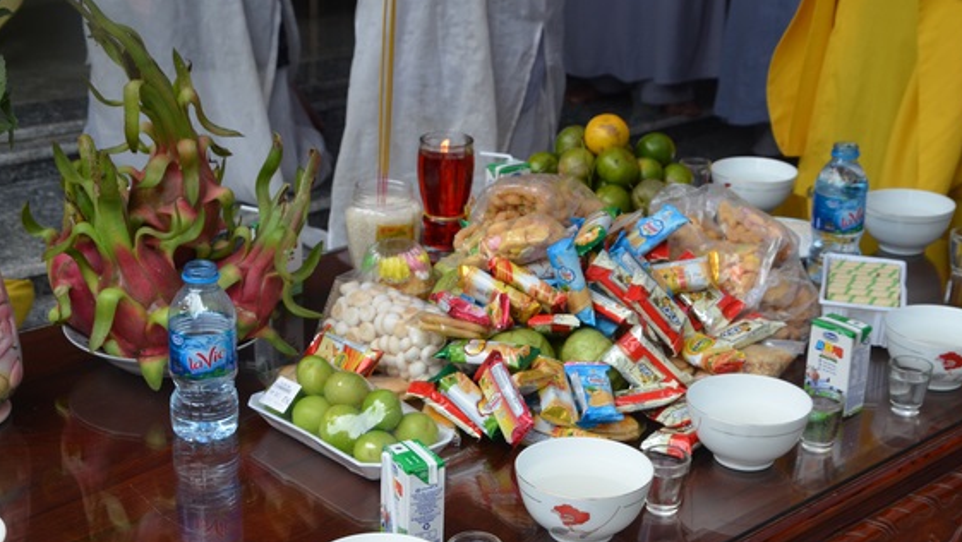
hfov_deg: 33.0
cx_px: 497
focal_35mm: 64
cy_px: 334
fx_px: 1623
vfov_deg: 18.9
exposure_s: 1/400
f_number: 10
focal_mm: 35
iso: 640
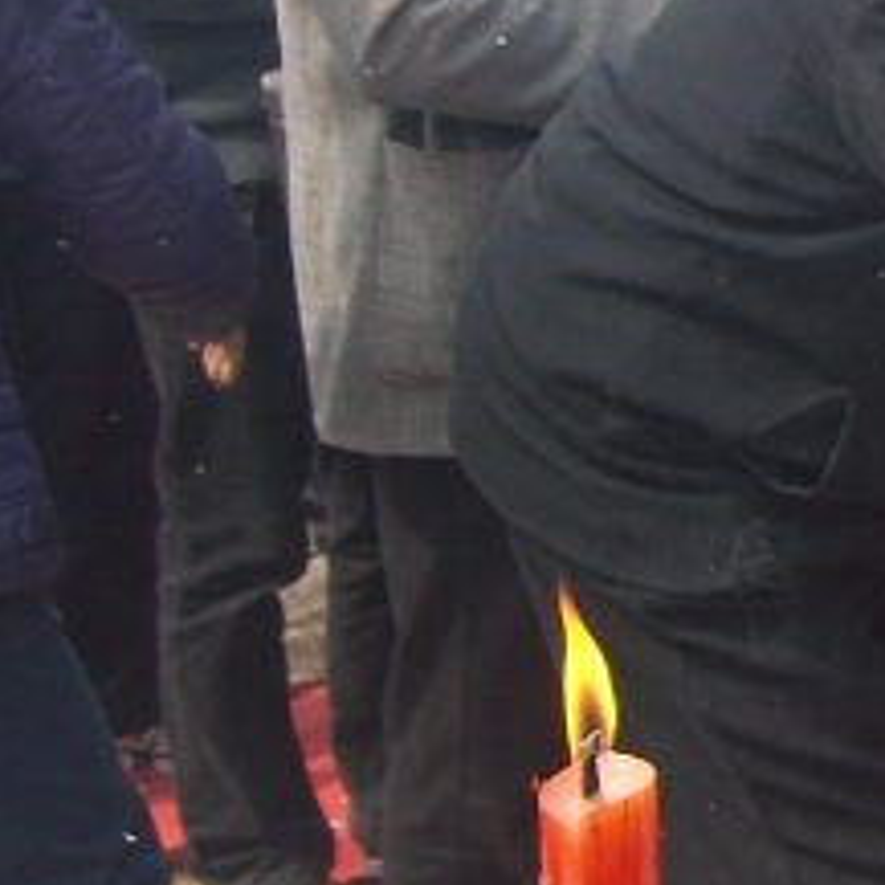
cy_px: 82
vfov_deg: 11.9
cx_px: 1949
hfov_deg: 10.6
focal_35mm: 146
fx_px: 4223
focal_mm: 5.7
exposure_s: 1/369
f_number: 2.8
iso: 64
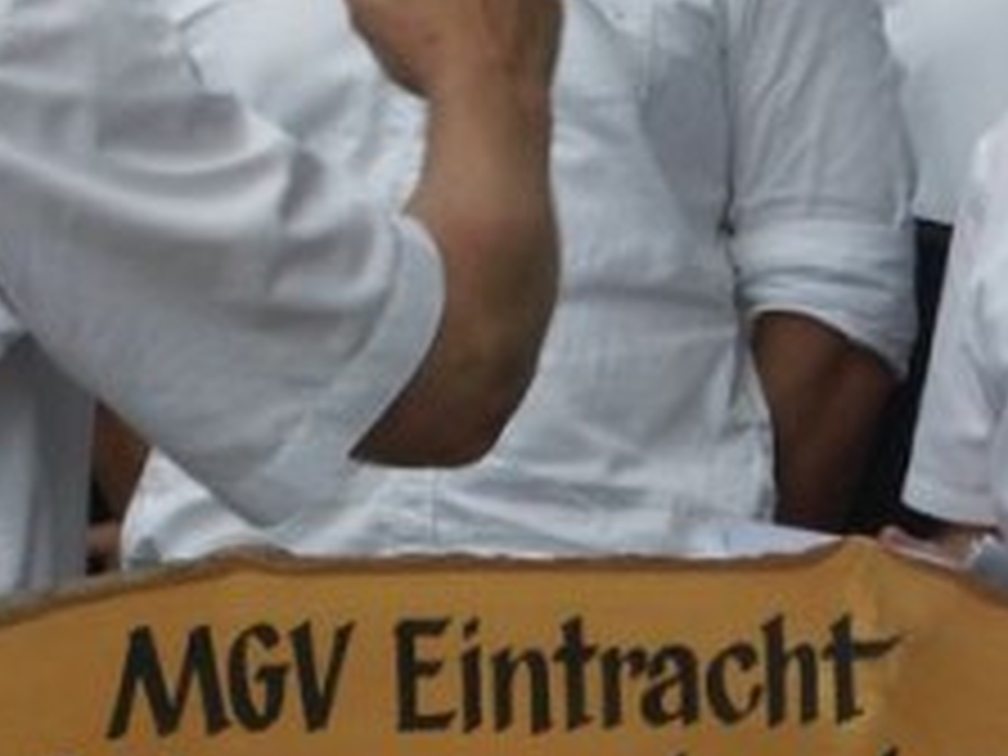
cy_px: 716
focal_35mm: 361
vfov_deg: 4.1
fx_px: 10512
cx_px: 1022
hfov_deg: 5.5
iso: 64
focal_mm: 25.95
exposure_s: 1/100
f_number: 8
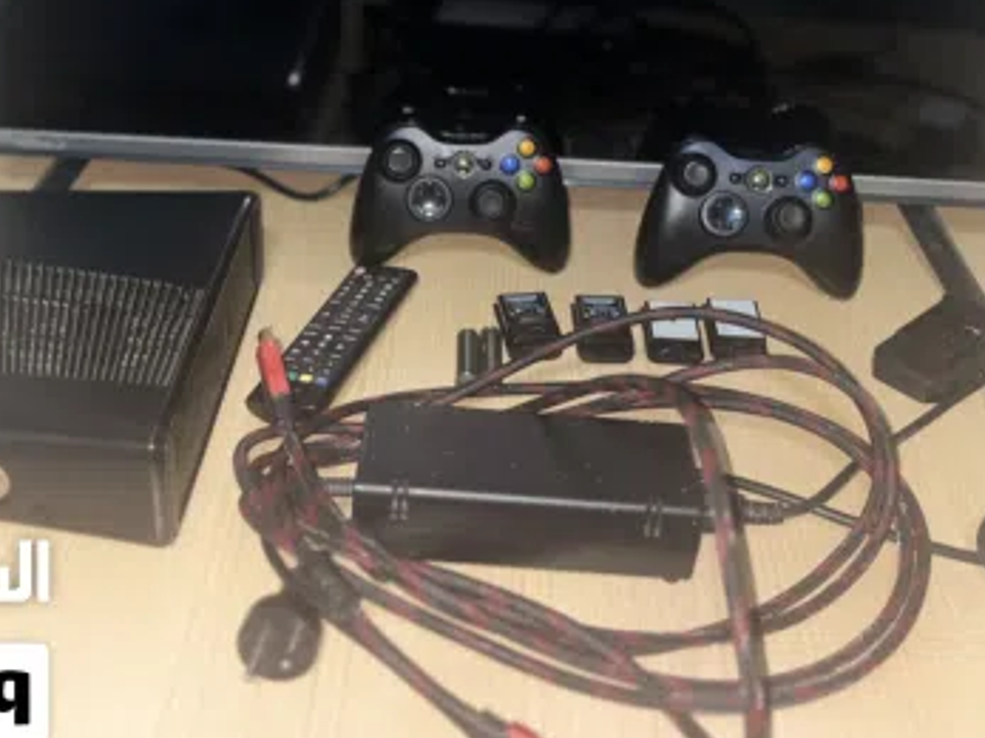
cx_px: 477
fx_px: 1365
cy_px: 131
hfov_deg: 39.7
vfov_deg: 29.4
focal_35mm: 48
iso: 40
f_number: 1.6
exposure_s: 1/19
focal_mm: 5.1
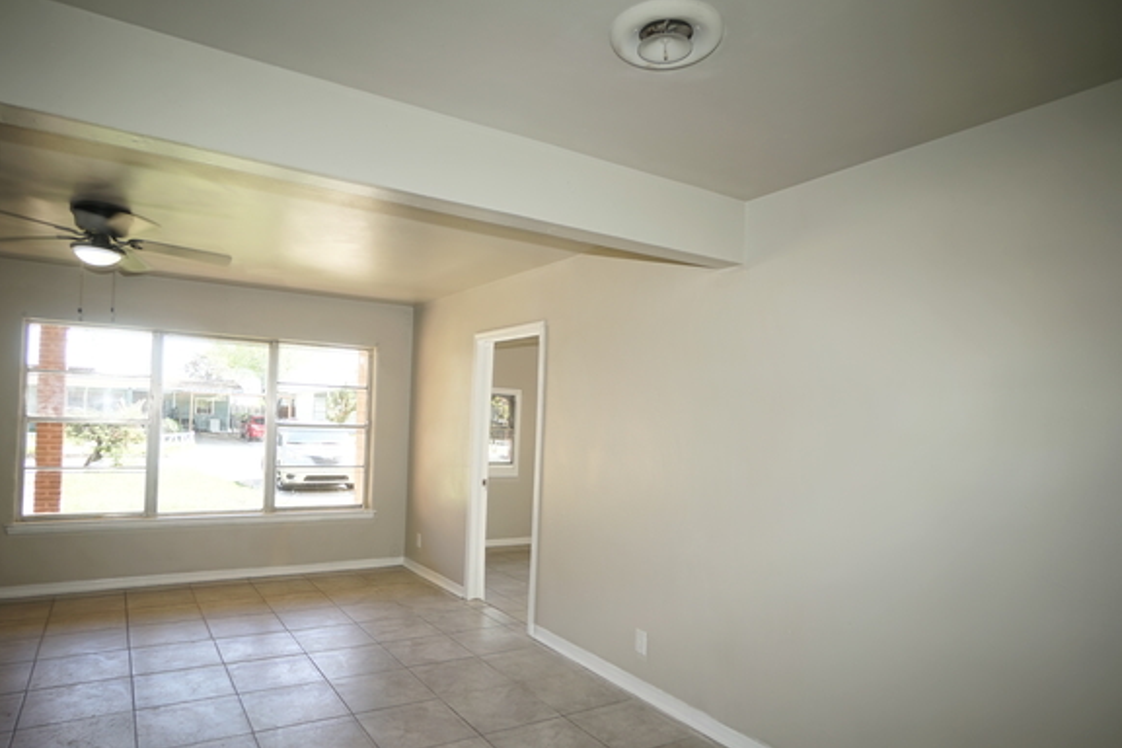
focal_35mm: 20
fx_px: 623
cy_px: 412
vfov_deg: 61.8
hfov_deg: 83.8
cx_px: 520
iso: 100
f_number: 4
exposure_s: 1/60
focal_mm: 12
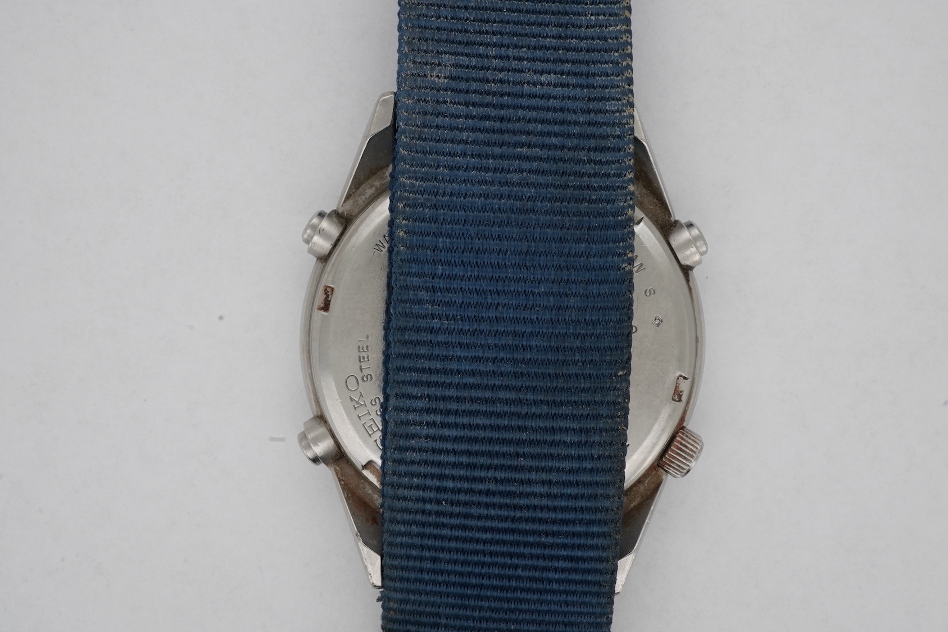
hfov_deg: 43.6
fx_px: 1185
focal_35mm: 45
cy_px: 316
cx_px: 474
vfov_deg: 29.9
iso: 320
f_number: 22
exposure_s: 1/125
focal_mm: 30
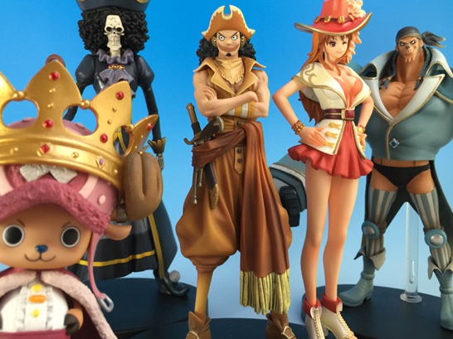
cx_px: 232
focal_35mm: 34
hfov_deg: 54.0
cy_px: 144
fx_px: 445
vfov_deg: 41.7
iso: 64
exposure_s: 1/17
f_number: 2.2
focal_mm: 4.15
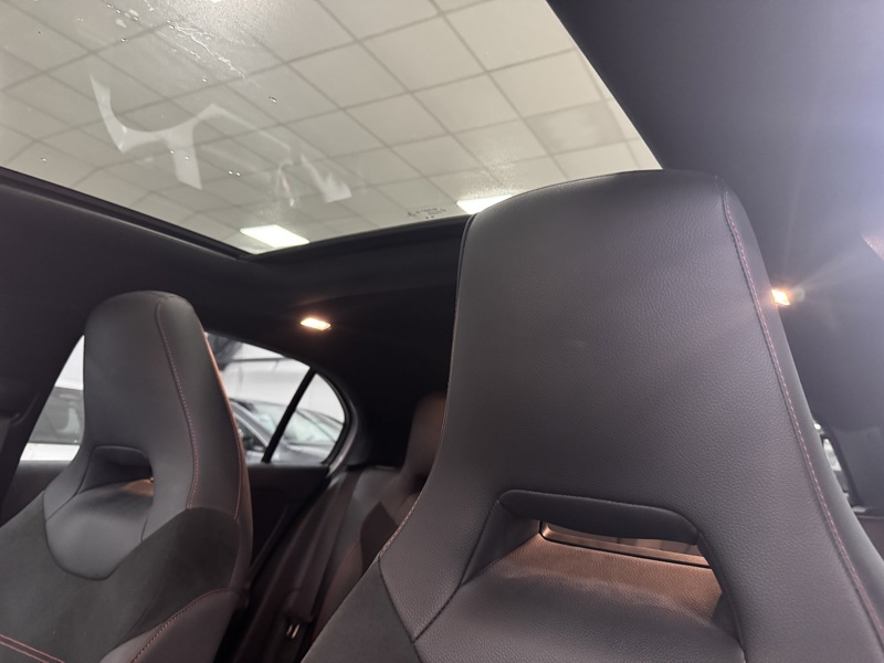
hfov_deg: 71.6
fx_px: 613
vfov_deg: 56.8
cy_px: 332
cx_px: 442
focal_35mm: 24
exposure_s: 1/33
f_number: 1.78
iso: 800
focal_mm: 6.76
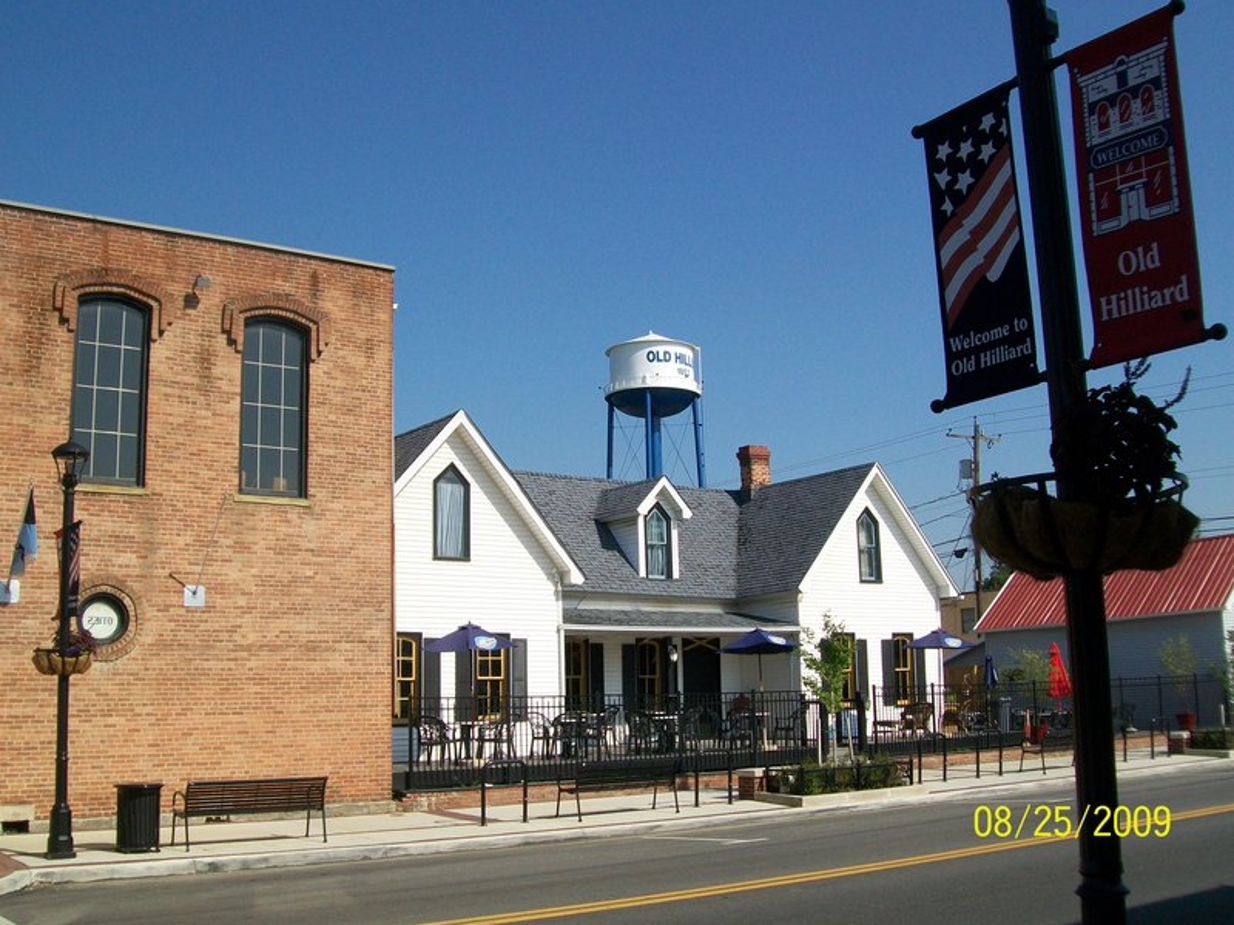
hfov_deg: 51.4
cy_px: 462
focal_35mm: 36
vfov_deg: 39.7
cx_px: 617
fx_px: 1283
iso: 64
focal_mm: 6
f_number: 4.8
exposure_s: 1/640
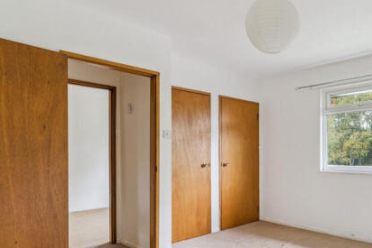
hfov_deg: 62.1
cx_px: 294
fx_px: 279
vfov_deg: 47.4
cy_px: 160
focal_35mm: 27
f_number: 6.3
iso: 800
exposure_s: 1/15
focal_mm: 17
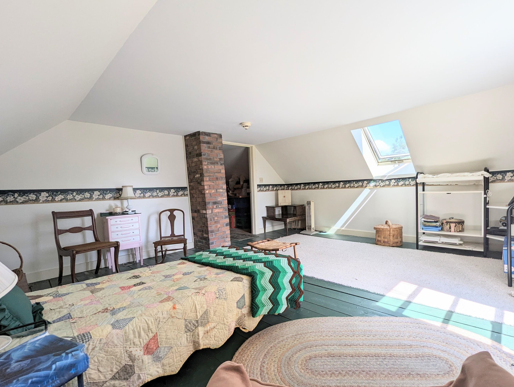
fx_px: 223
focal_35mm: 15
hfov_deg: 97.7
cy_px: 198
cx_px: 285
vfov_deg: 81.9
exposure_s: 1/246
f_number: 2.2
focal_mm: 1.95
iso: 62
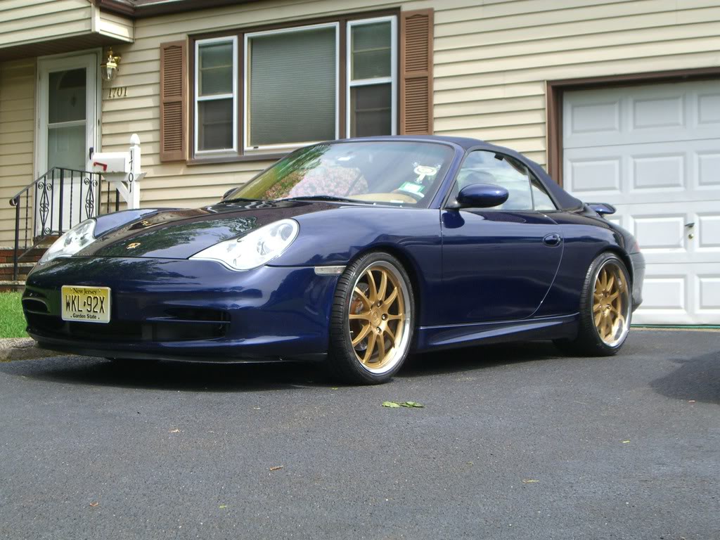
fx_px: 1414
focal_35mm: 68
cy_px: 270
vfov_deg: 21.6
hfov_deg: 28.6
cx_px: 360
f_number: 4
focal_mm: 14.2
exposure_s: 1/640
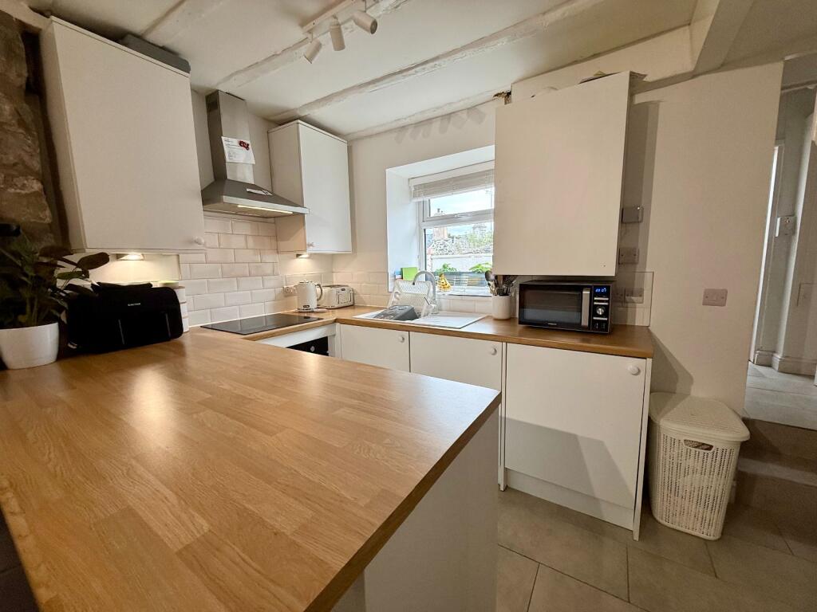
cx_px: 408
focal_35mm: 14
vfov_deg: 85.7
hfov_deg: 102.1
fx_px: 330
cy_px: 306
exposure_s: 1/100
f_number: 2.2
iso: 80
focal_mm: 2.22
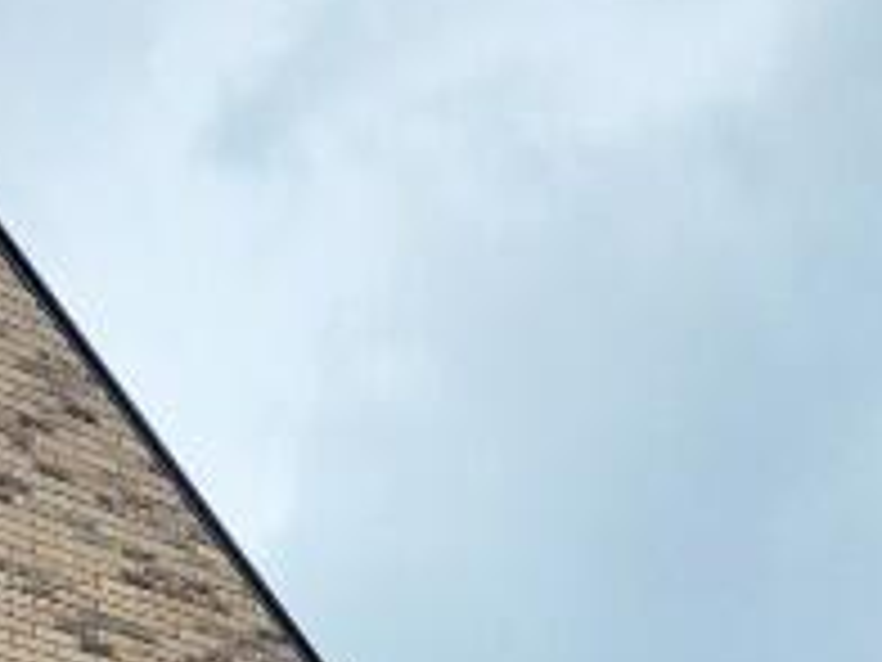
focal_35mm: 68
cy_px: 1410
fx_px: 1733
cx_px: 828
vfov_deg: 15.8
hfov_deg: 27.3
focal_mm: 1.74
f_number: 2.2
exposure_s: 1/1236
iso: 50
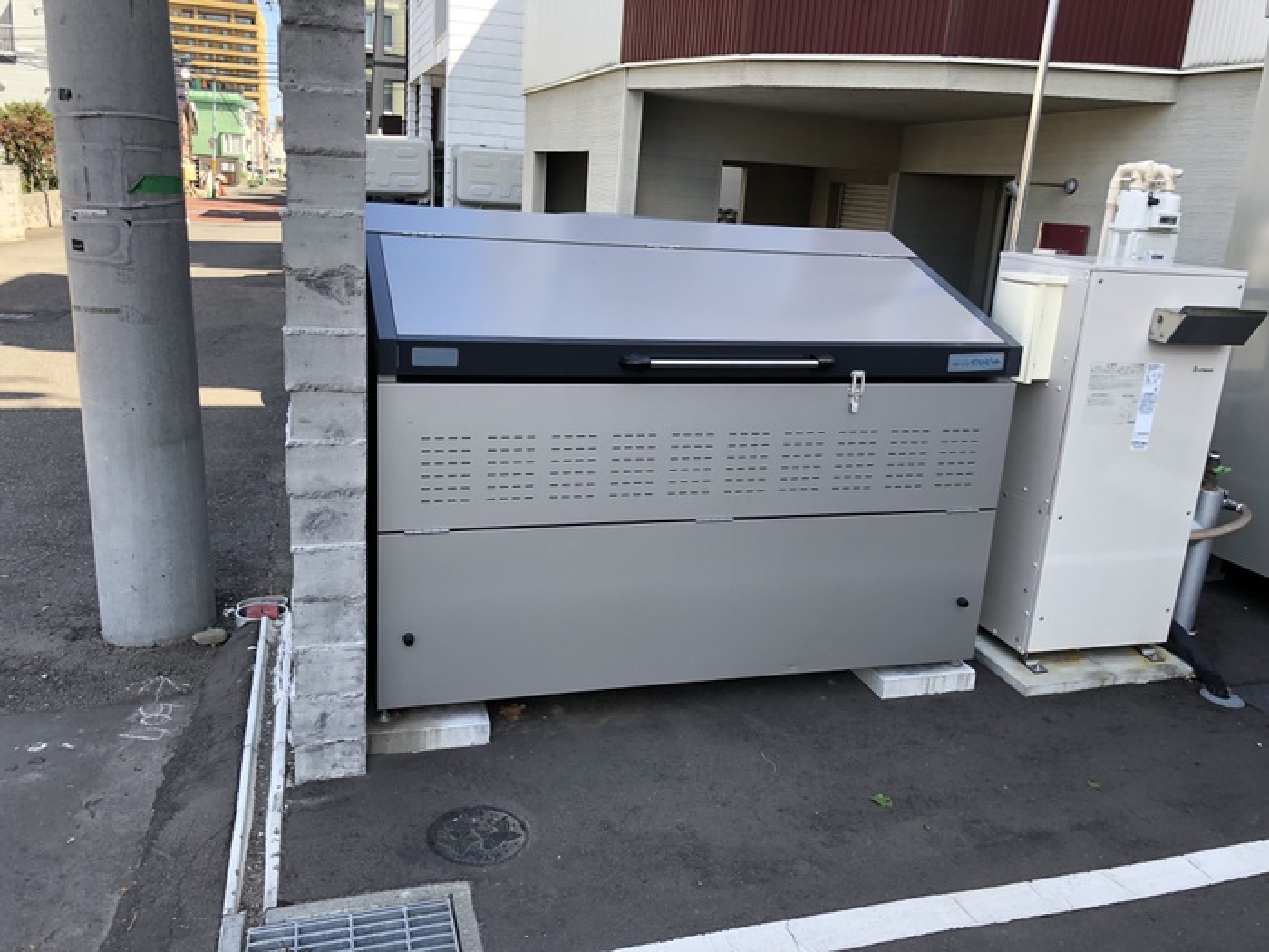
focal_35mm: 28
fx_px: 1026
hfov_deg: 63.4
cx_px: 634
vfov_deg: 49.7
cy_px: 476
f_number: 1.8
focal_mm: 3.99
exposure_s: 1/252
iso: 20
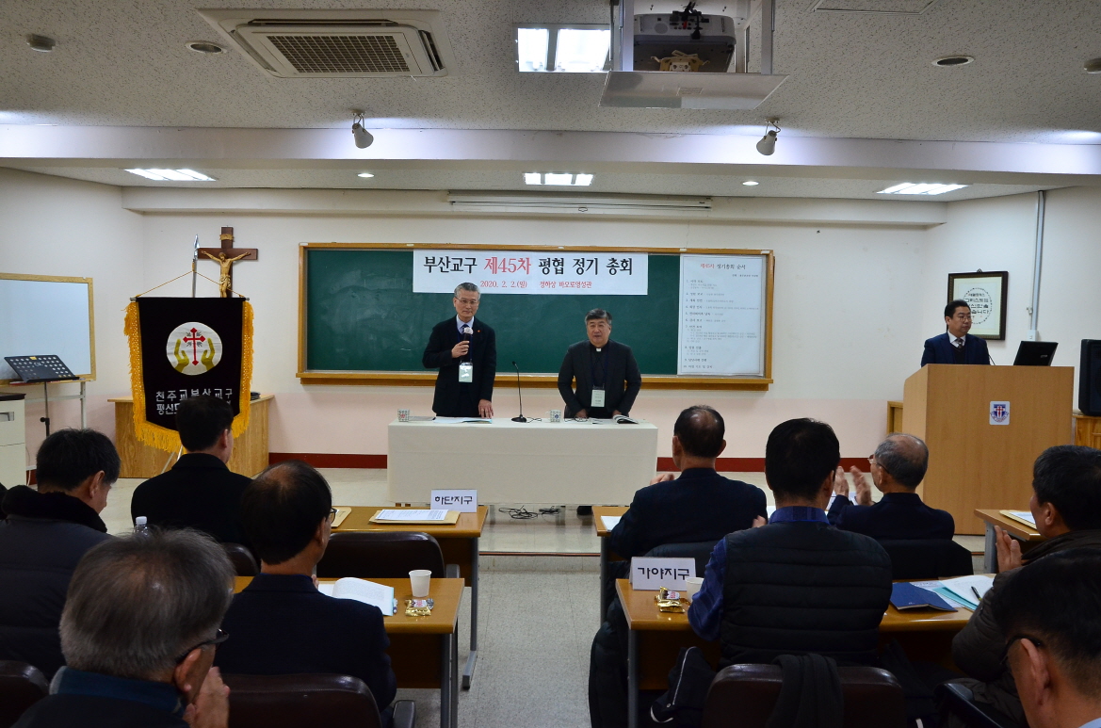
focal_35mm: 30
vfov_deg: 43.4
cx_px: 550
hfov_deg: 62.1
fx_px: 915
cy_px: 364
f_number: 5.6
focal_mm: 20
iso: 800
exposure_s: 1/80
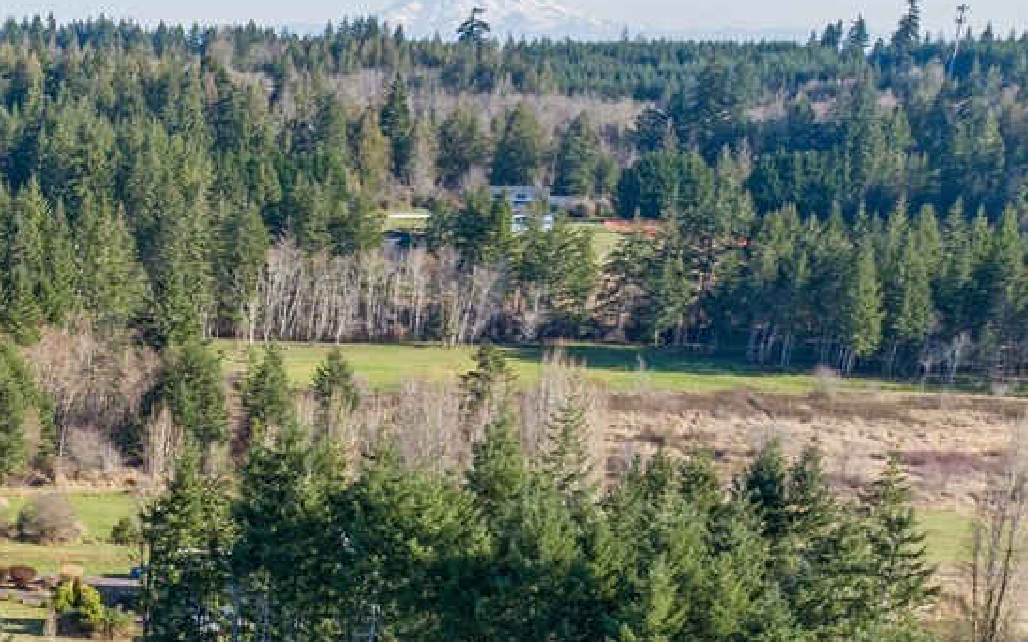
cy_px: 872
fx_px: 2129
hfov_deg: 22.9
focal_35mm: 76
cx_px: -443
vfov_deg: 16.1
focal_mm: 8.8
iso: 100
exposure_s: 1/800
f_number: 5
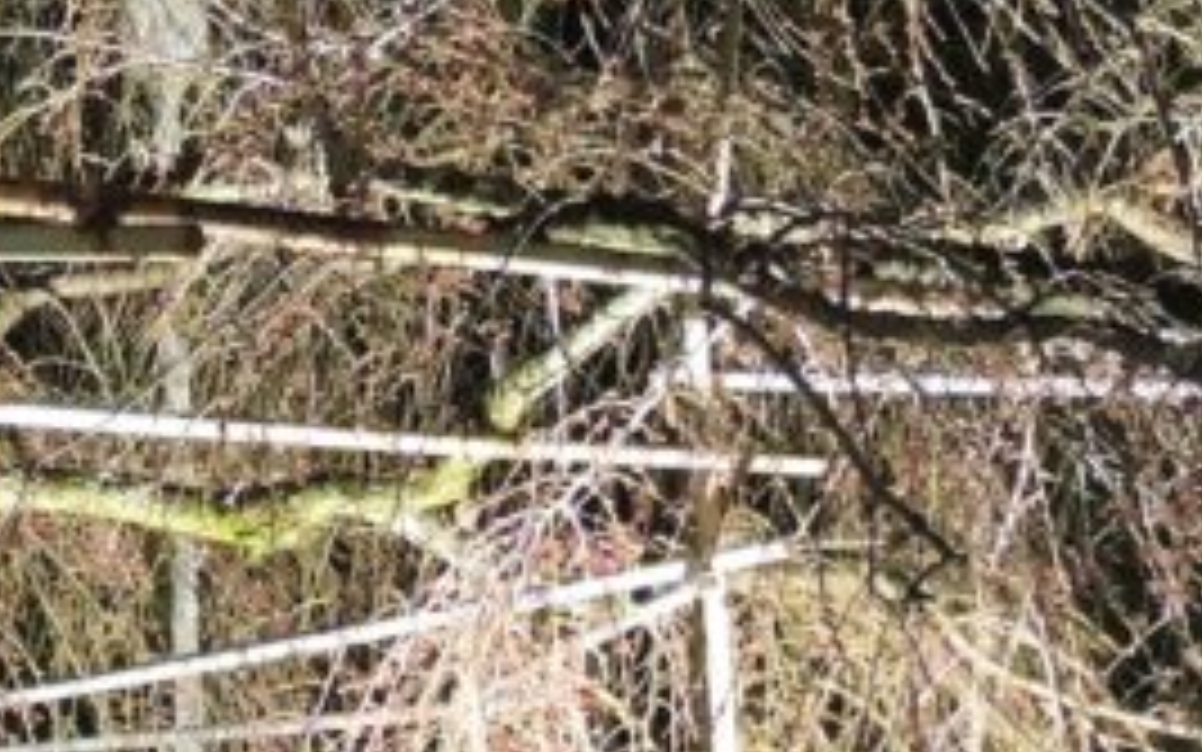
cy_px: 419
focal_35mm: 114
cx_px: -644
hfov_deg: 16.5
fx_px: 3735
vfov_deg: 11.5
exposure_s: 1/5
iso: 800
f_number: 2
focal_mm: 6
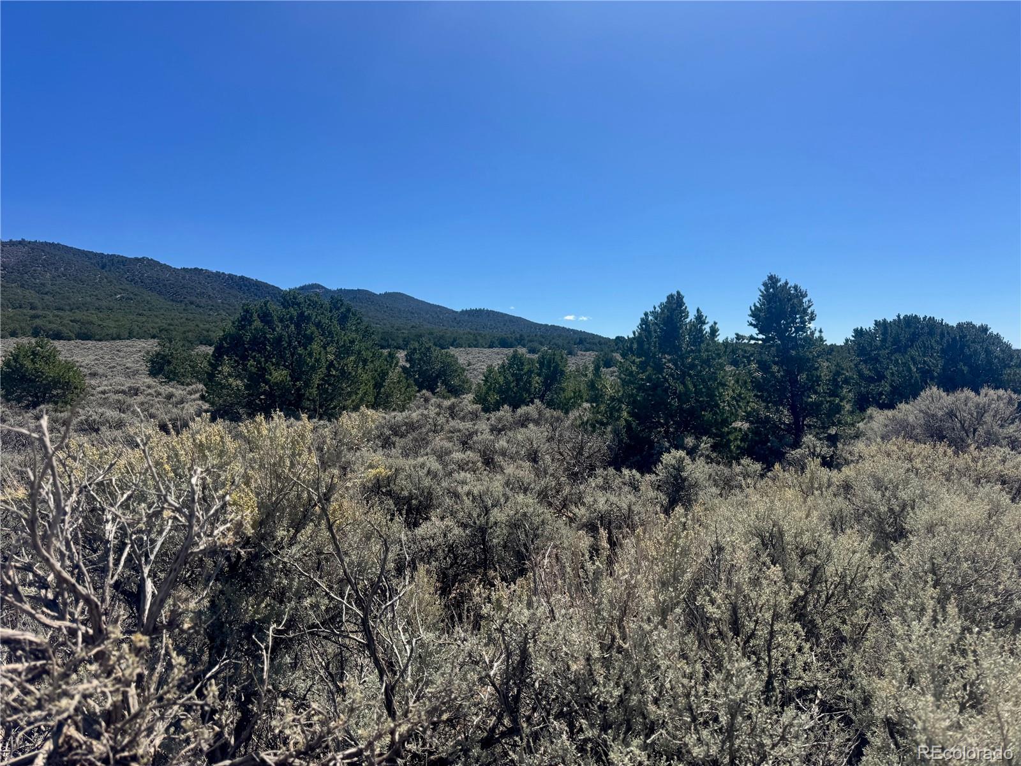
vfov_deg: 56.8
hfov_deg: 71.6
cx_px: 510
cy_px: 383
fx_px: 708
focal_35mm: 24
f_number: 1.78
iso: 80
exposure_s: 1/4950
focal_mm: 6.76
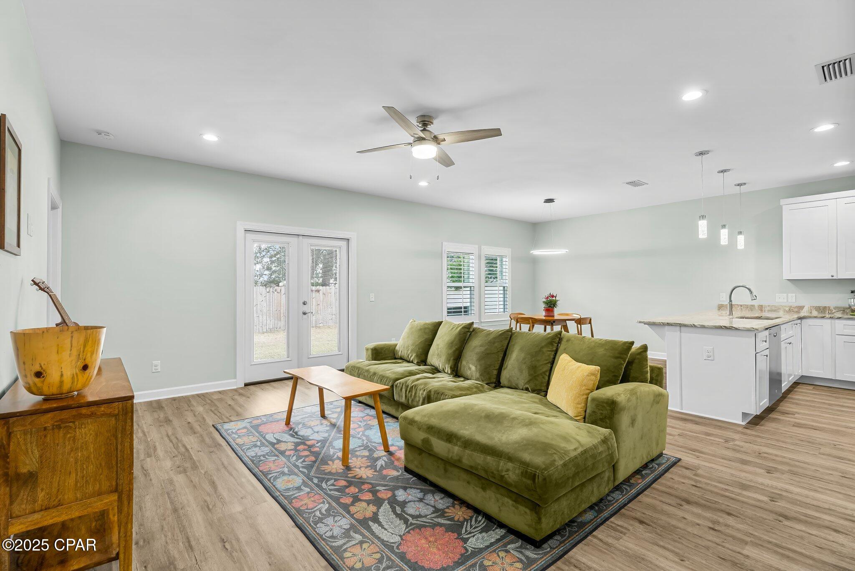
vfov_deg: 72.4
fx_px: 390
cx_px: 428
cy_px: 286
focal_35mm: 16
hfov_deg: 95.3
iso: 400
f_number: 8
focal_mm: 16.4
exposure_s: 1/8
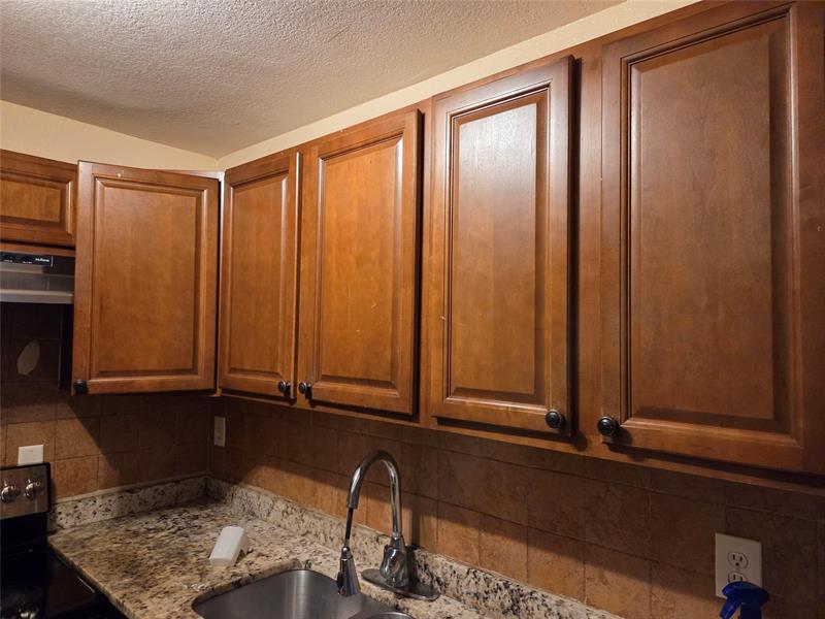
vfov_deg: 58.9
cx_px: 412
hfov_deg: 73.9
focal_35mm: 23
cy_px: 310
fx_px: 548
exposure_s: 1/120
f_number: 1.8
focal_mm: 5.4
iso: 1000
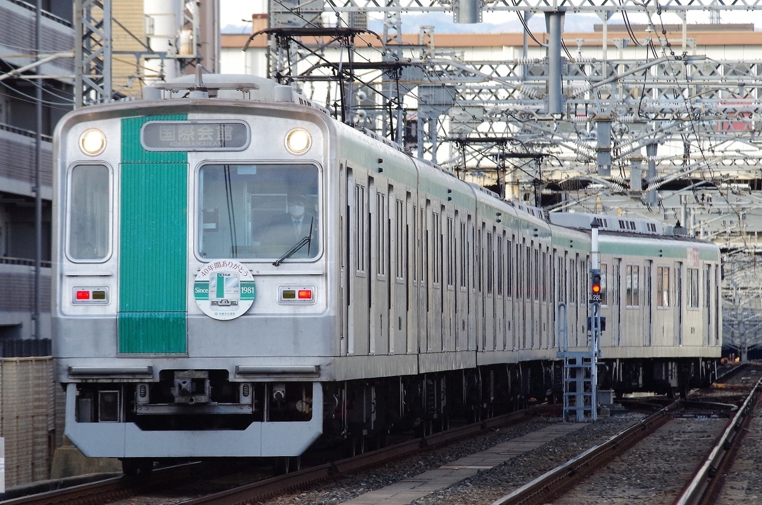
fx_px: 6337
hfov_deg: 6.9
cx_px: 381
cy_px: 252
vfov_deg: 4.6
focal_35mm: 300
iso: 800
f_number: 8
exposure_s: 1/250
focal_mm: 200
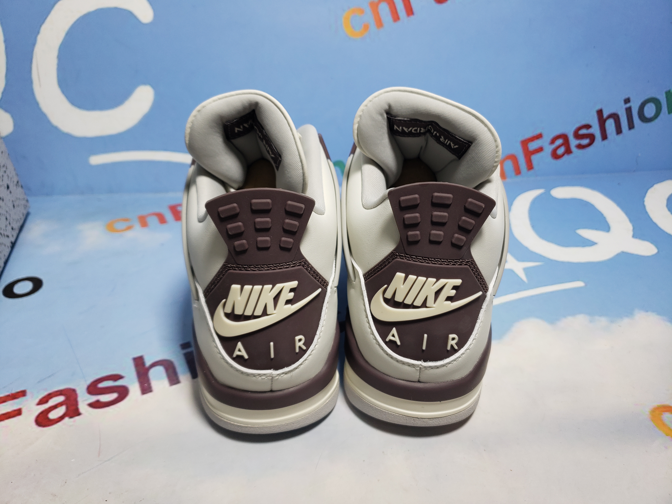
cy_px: 252
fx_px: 505
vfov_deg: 53.1
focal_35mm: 26
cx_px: 336
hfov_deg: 67.3
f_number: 1.5
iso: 50
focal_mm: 4.3
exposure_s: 1/391
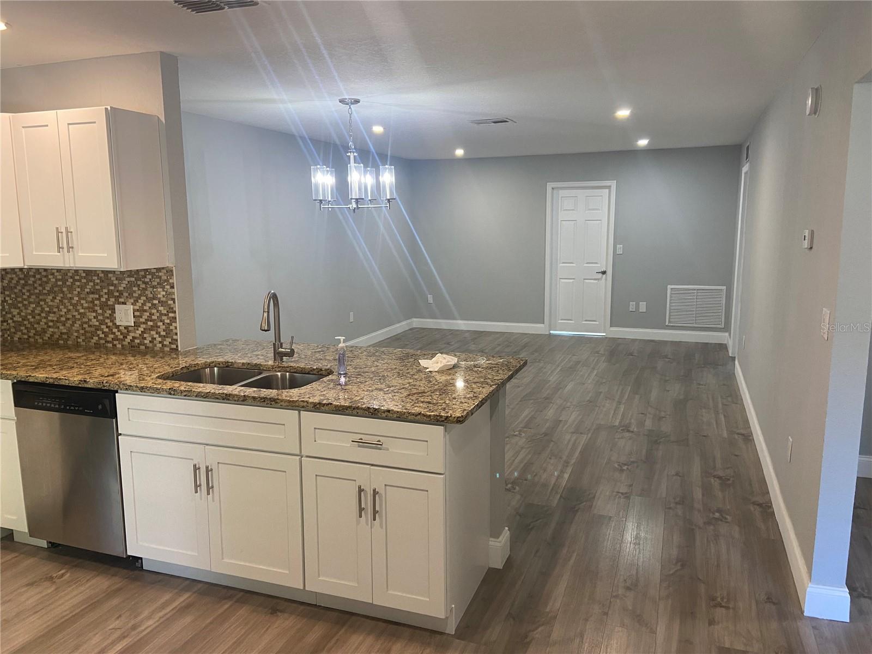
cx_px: 436
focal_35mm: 26
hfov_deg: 67.3
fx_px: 655
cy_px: 327
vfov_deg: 53.1
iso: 100
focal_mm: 4.25
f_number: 1.8
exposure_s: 1/60
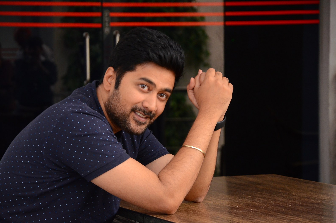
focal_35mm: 158
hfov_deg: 13.1
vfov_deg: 8.7
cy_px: 112
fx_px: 1467
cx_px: 168
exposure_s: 1/125
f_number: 7.1
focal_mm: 105
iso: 1600
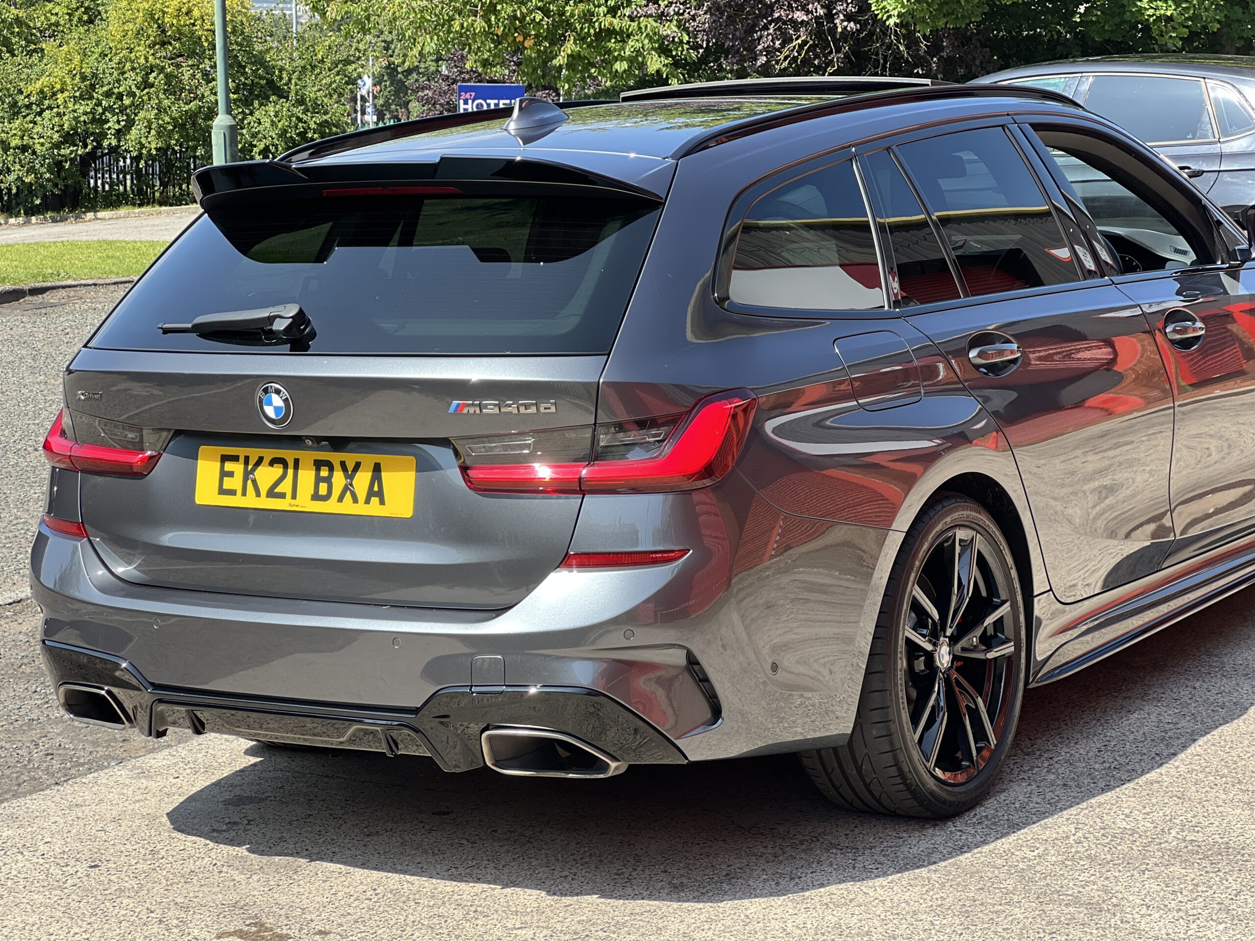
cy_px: 470
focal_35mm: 77
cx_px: 628
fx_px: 2792
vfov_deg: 19.1
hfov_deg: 25.3
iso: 32
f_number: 2.8
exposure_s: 1/162
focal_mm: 9
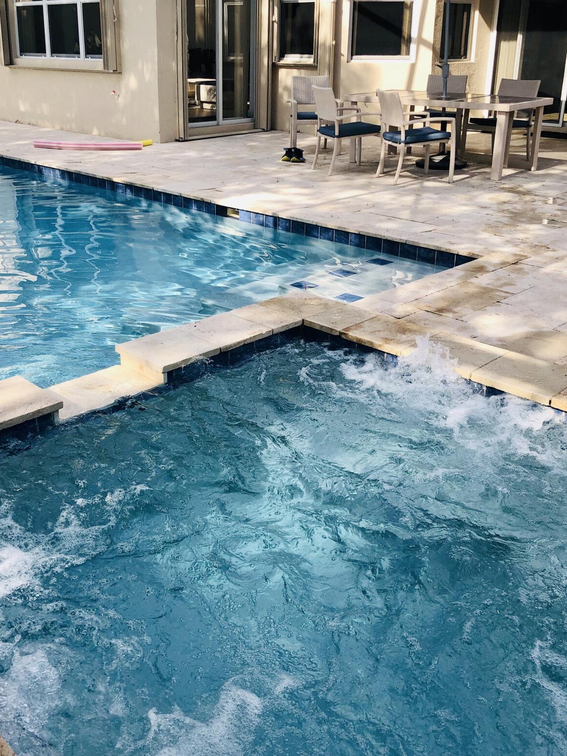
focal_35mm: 36
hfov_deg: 39.6
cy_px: 316
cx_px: 242
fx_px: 786
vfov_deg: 51.1
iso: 20
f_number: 1.8
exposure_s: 1/510
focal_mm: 4
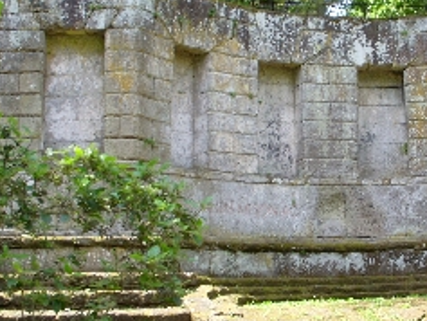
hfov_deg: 21.2
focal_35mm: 91
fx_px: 1123
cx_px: 359
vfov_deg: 16.2
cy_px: 123
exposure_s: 1/129
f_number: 4.2
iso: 50
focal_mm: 9.87
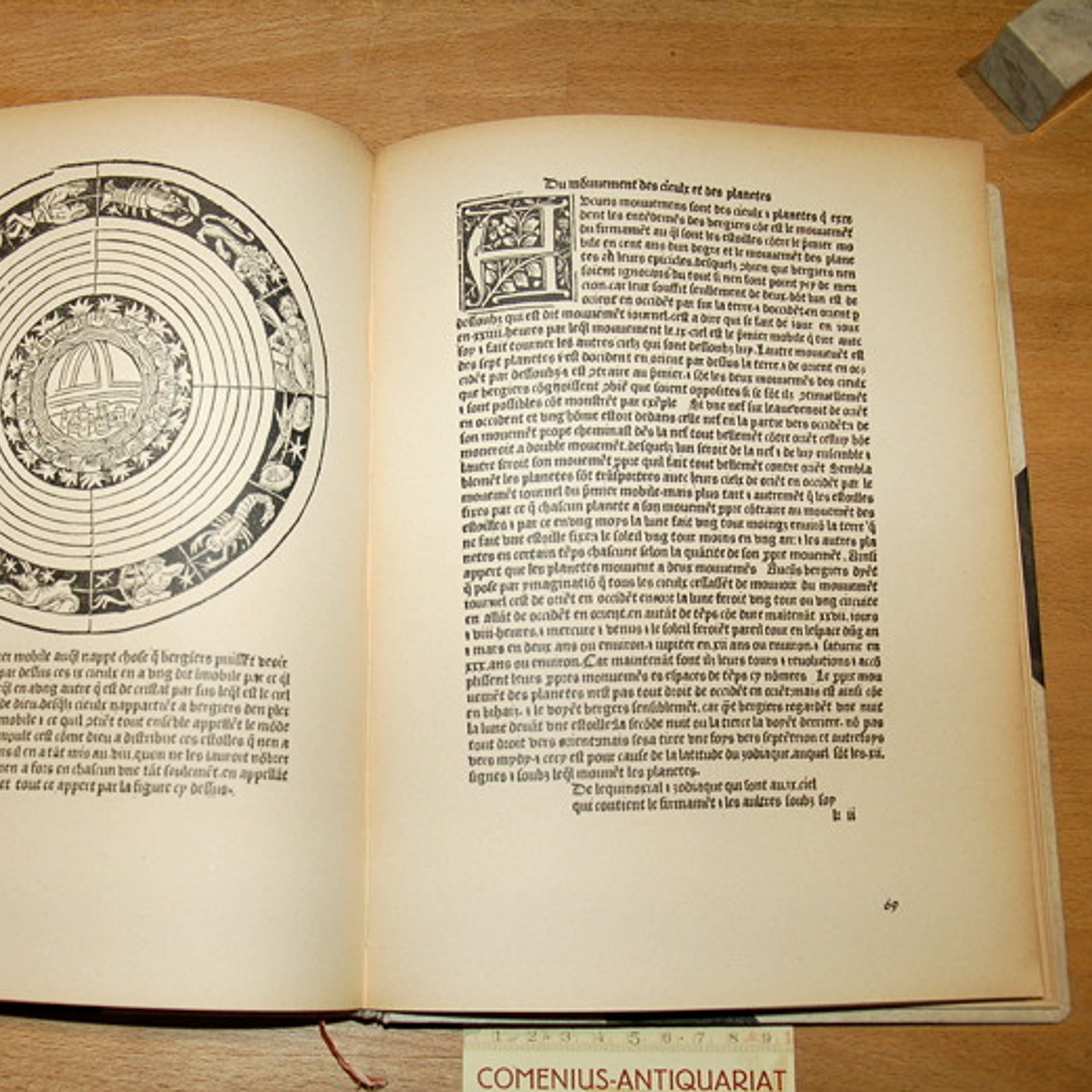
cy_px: 553
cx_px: 358
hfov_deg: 38.7
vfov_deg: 39.2
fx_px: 1535
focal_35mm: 43
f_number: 3.8
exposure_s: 1/60
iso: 400
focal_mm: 22
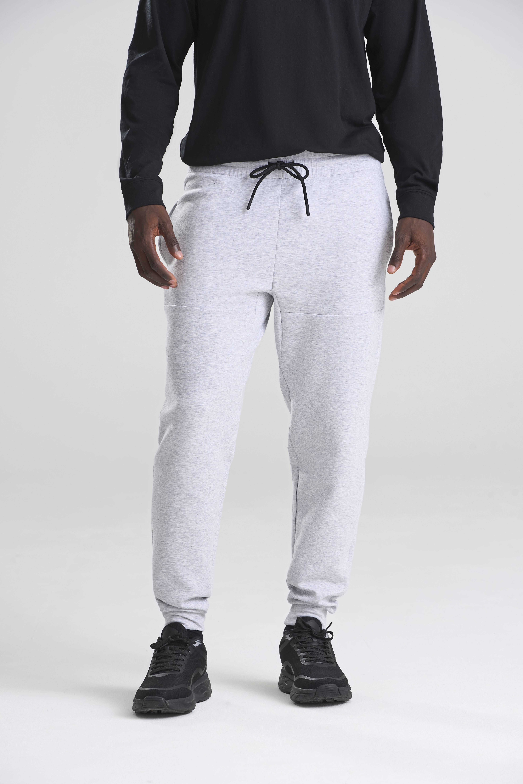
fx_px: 3157
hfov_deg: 9.5
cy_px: 392
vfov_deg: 14.1
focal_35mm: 145
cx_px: 262
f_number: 9
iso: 160
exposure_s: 1/160
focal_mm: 145
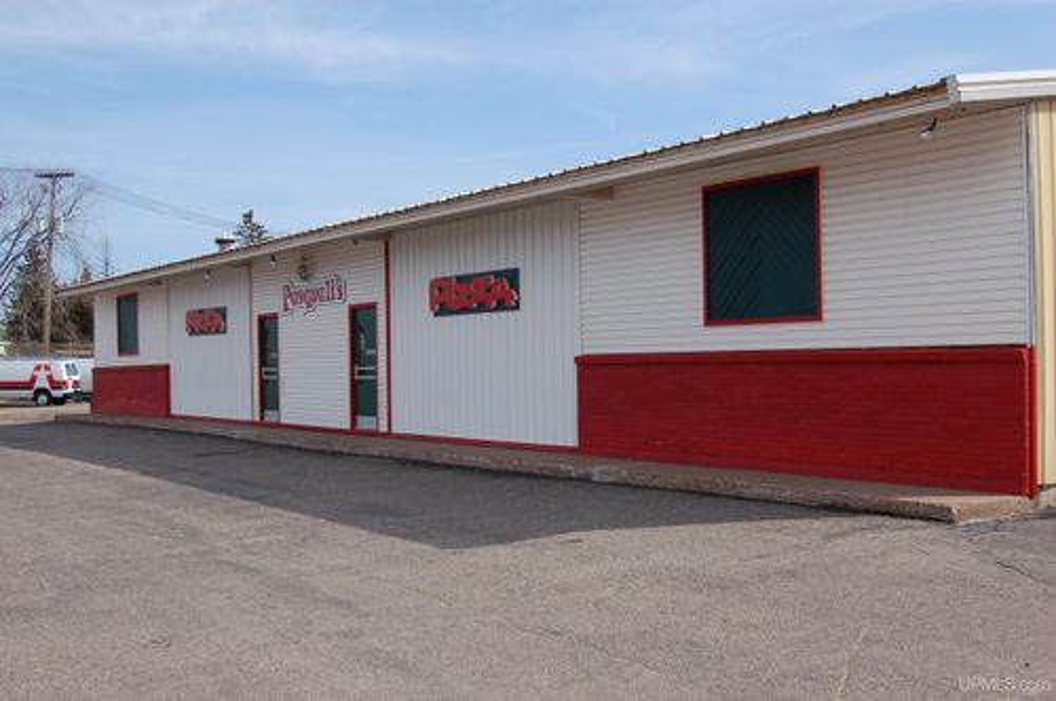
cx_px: 528
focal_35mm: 42
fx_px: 1230
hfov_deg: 46.5
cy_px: 350
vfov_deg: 31.8
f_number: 9
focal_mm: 28
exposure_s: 1/320
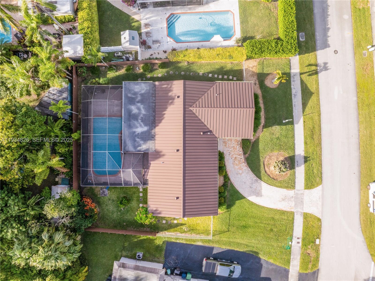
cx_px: 188
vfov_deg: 56.7
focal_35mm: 24
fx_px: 260
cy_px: 140
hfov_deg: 71.6
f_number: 11
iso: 310
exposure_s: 1/120
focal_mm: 12.29
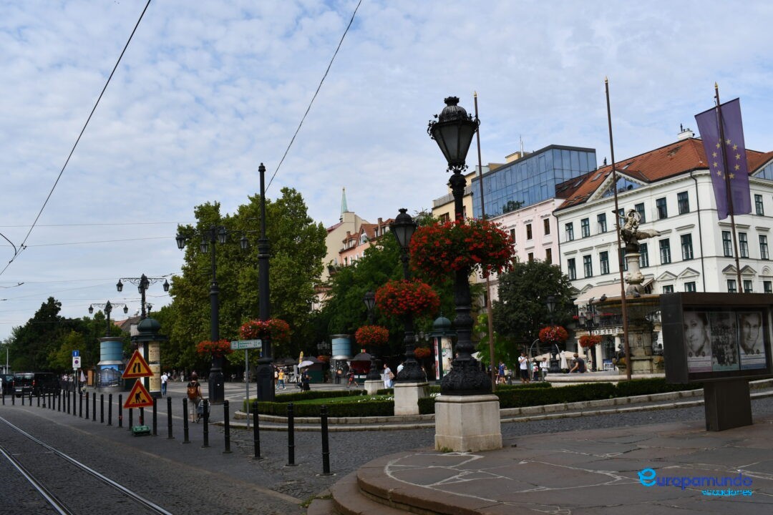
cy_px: 258
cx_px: 386
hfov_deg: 53.1
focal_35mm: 36
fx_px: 773
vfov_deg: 36.9
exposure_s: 1/320
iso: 100
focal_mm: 24
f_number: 9
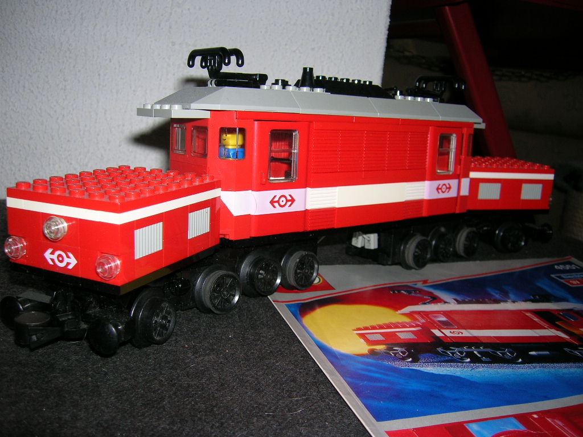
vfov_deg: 41.8
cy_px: 218
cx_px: 292
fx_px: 573
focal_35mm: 34
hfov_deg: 54.0
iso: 50
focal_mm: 5.7
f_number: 2.9
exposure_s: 1/60.1
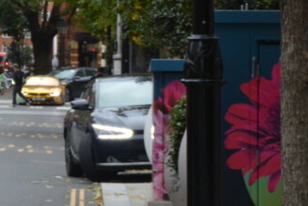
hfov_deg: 6.8
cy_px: 44
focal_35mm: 301
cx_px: -138
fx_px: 2573
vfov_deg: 4.6
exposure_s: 1/250
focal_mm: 65
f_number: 5.3
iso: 640
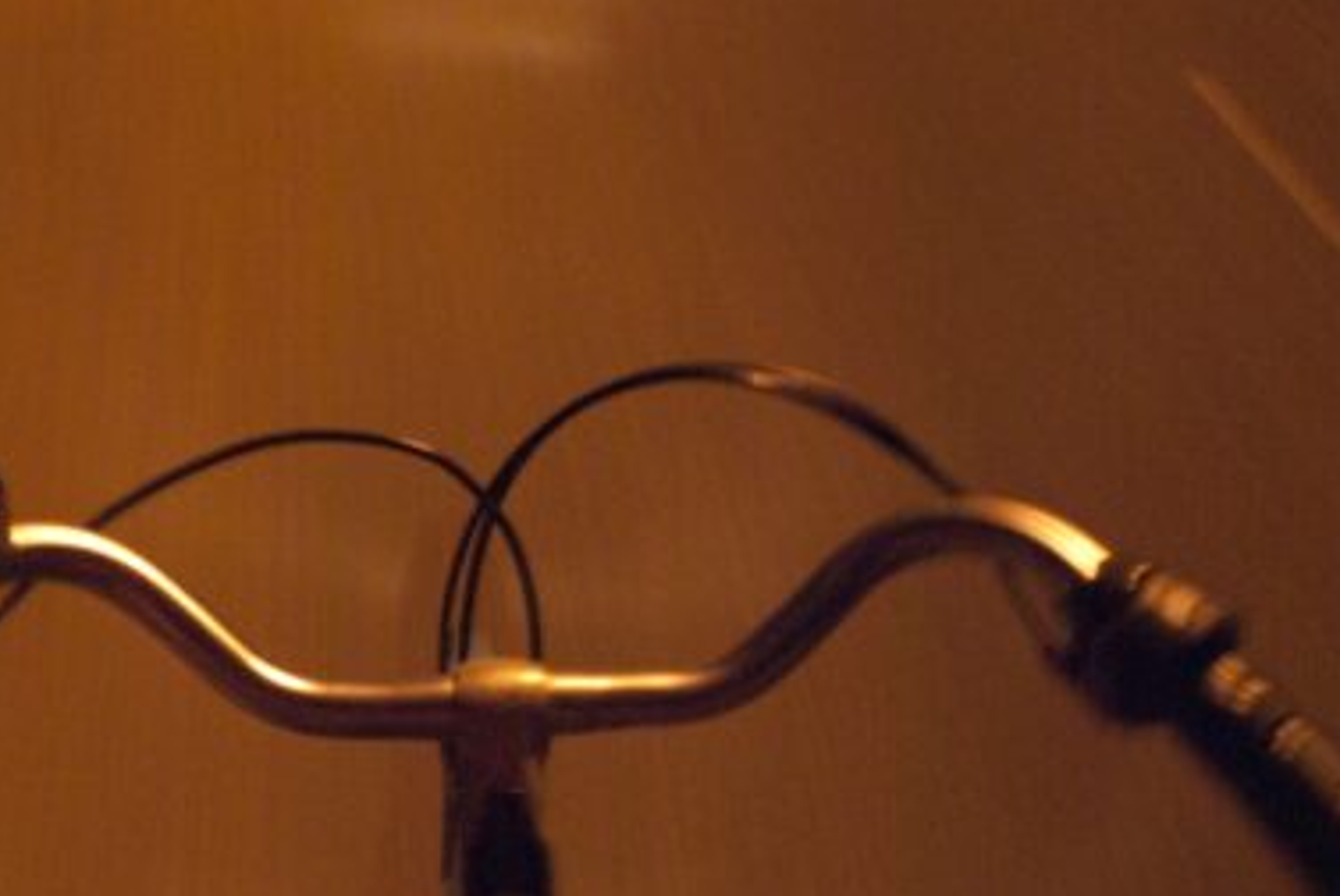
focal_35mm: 43
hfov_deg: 44.9
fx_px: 1602
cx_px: 483
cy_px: 626
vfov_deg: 30.9
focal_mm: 18
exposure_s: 1/6
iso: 800
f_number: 3.5
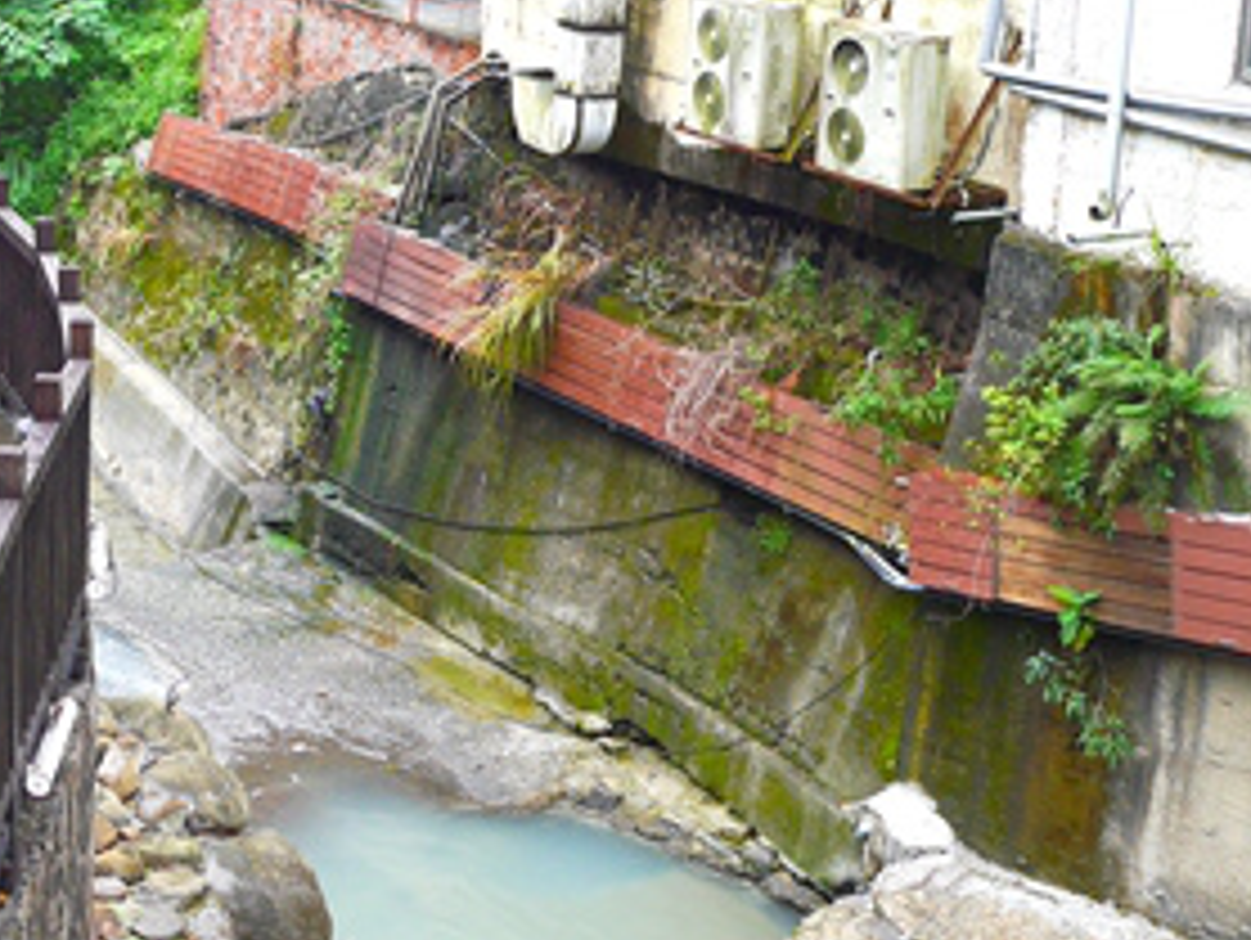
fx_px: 2496
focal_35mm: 69
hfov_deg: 26.3
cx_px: -72
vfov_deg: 21.0
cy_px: 155
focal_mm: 15
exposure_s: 1/200
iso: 160
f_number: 2.5
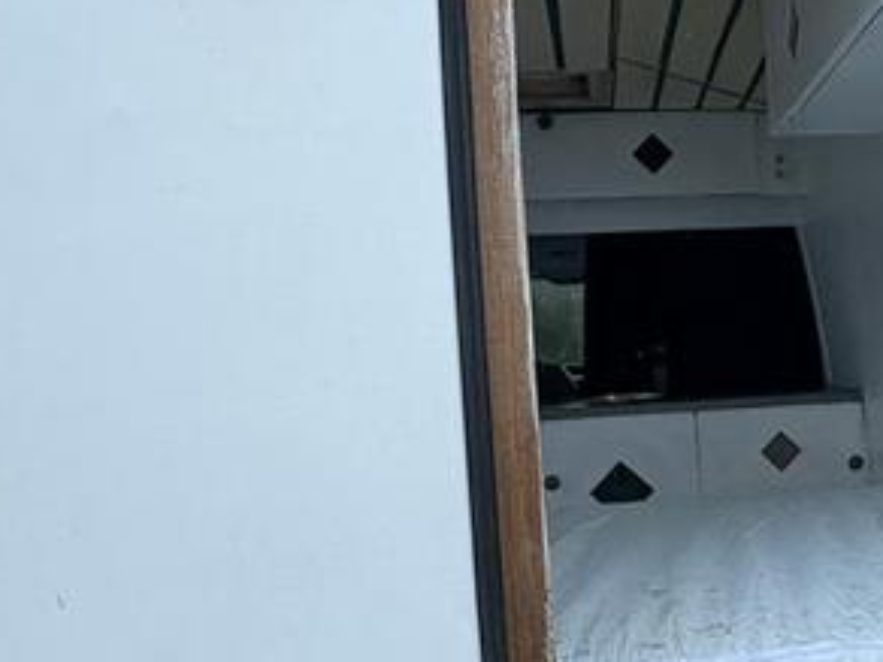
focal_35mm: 43
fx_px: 1097
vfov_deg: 33.1
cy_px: 469
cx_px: 735
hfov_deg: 41.5
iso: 40
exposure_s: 1/221
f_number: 2.2
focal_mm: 2.22
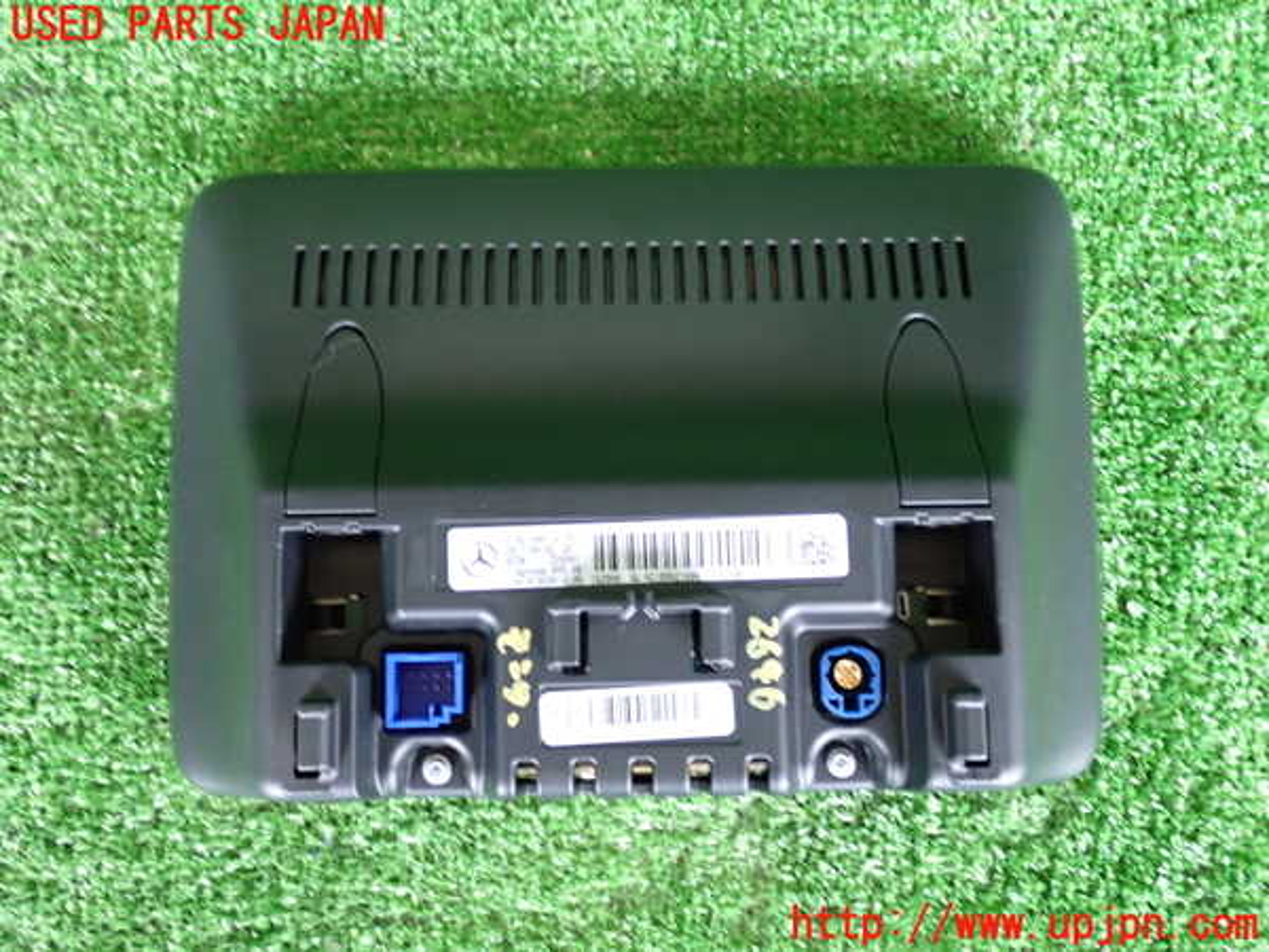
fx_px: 1393
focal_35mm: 38
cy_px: 476
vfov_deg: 37.7
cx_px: 634
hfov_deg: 49.0
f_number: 2.7
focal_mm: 6.83
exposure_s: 1/20
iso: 800
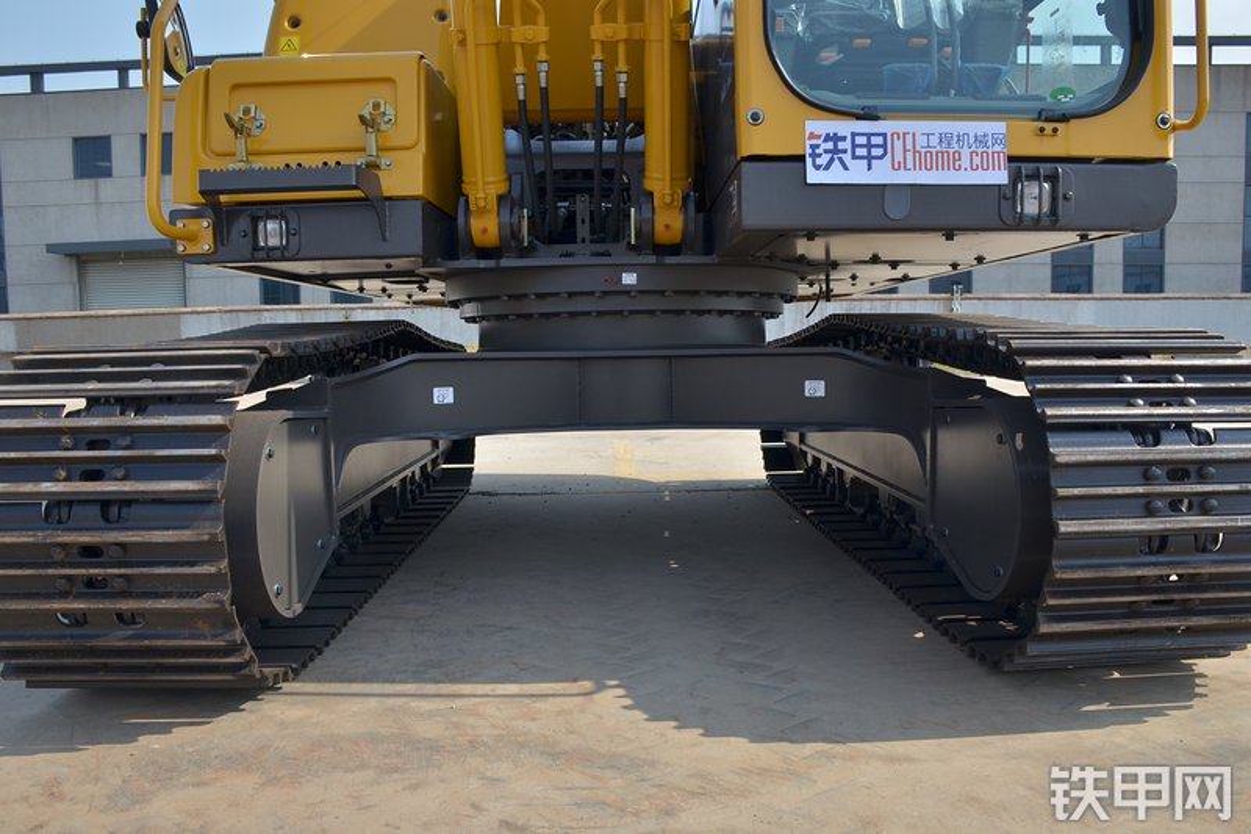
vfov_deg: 47.9
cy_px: 417
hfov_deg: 67.4
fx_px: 938
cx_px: 626
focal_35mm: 27
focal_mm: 18
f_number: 9
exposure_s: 1/320
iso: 320
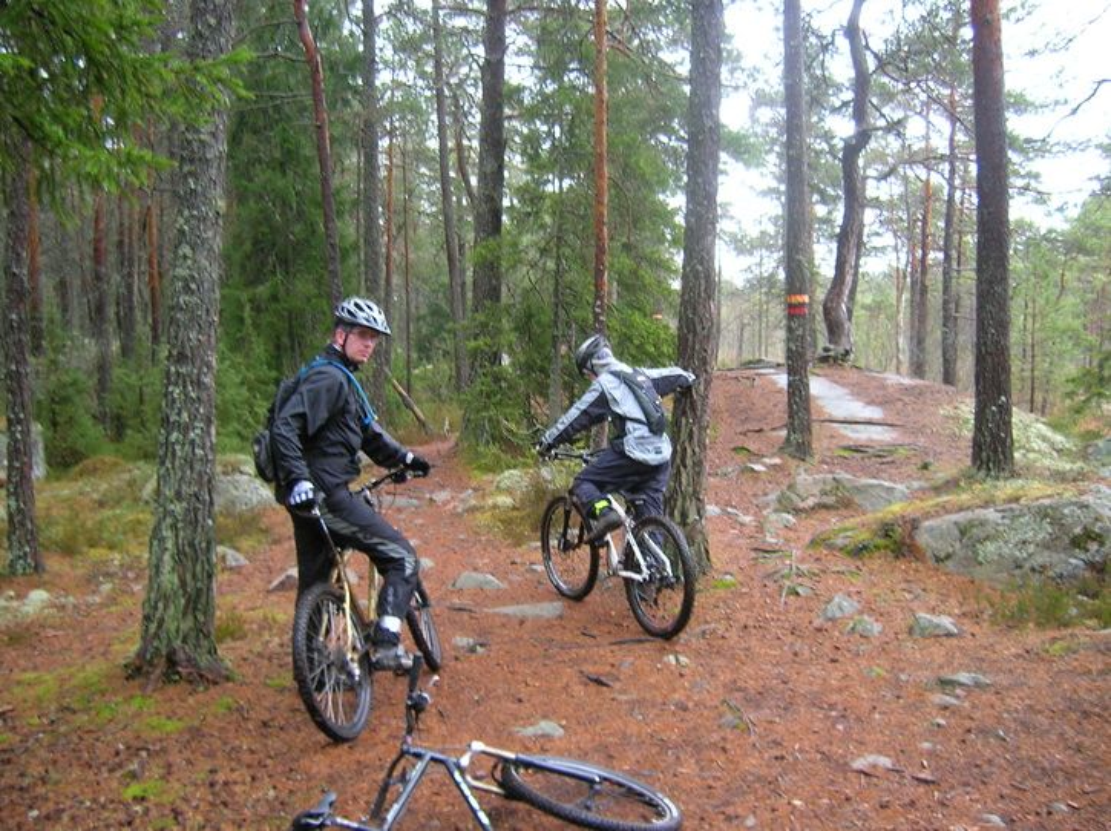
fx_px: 1090
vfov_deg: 41.7
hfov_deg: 54.0
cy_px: 416
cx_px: 556
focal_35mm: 34
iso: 50
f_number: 2.9
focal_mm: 5.7
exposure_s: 1/24.4
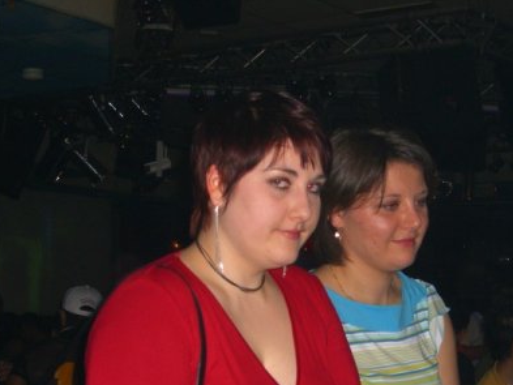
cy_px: 291
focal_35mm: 87
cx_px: 343
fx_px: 1290
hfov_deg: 22.4
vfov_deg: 16.9
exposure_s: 1/60
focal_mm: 11.8
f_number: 3.6
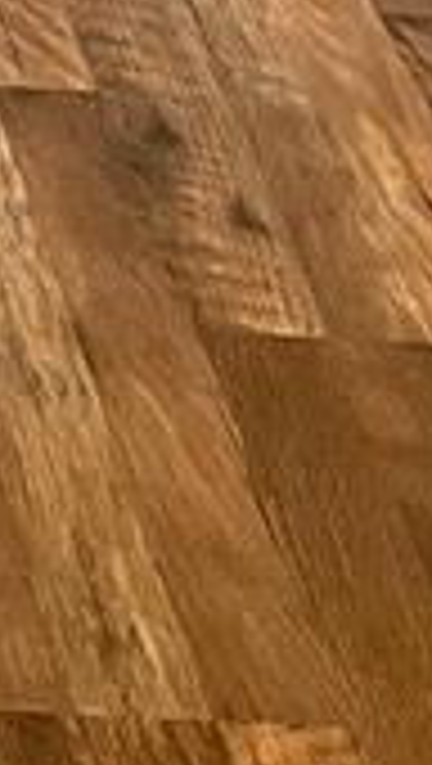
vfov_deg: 9.2
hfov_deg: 6.2
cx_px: -886
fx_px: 3655
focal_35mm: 180
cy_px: -1638
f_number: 1.5
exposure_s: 1/60
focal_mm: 5.7
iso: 320
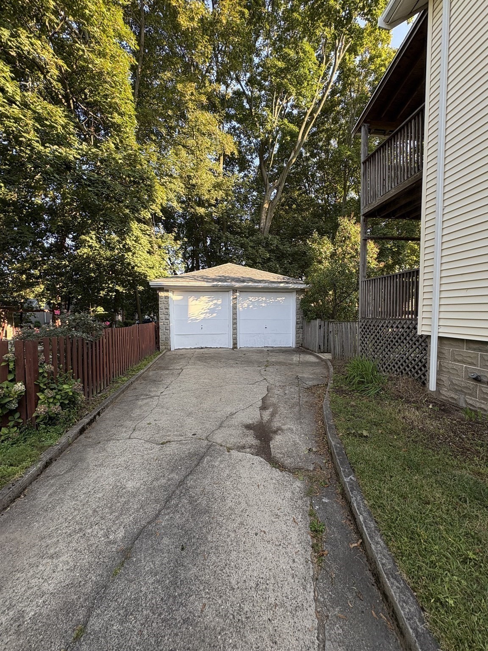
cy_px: 326
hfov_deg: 85.7
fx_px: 263
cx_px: 244
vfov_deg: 102.1
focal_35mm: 14
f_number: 2.2
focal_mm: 2.22
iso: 64
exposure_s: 1/172
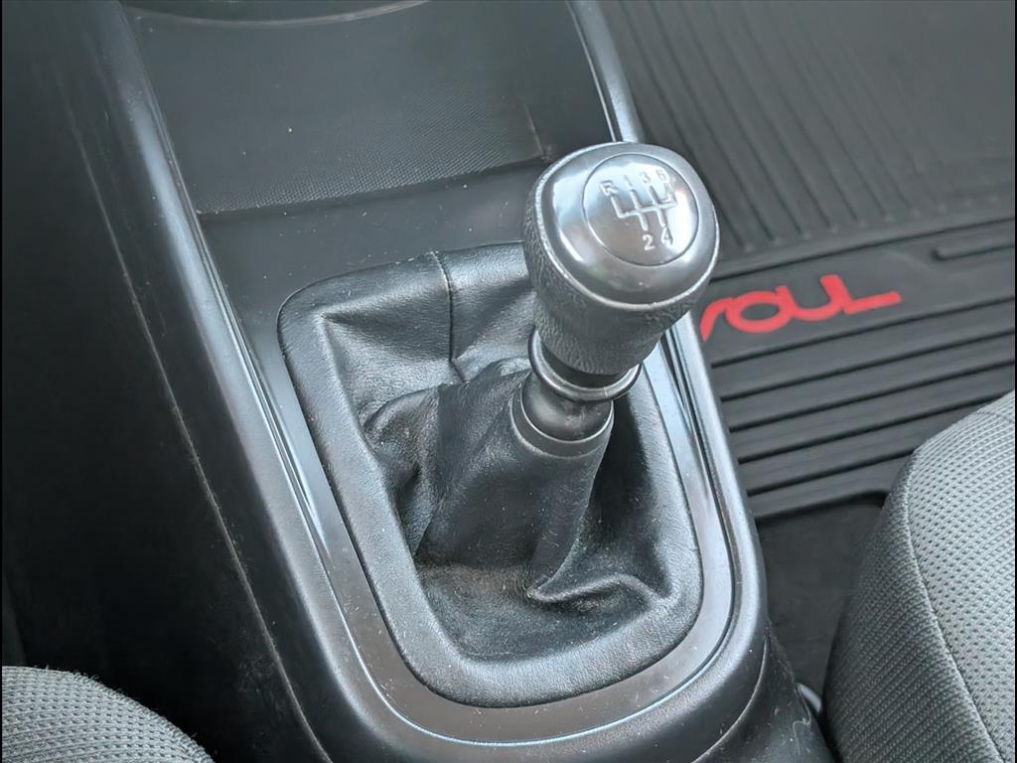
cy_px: 382
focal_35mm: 49
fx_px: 1440
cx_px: 508
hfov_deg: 38.9
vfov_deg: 29.7
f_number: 1.68
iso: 894
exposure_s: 1/147
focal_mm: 6.9
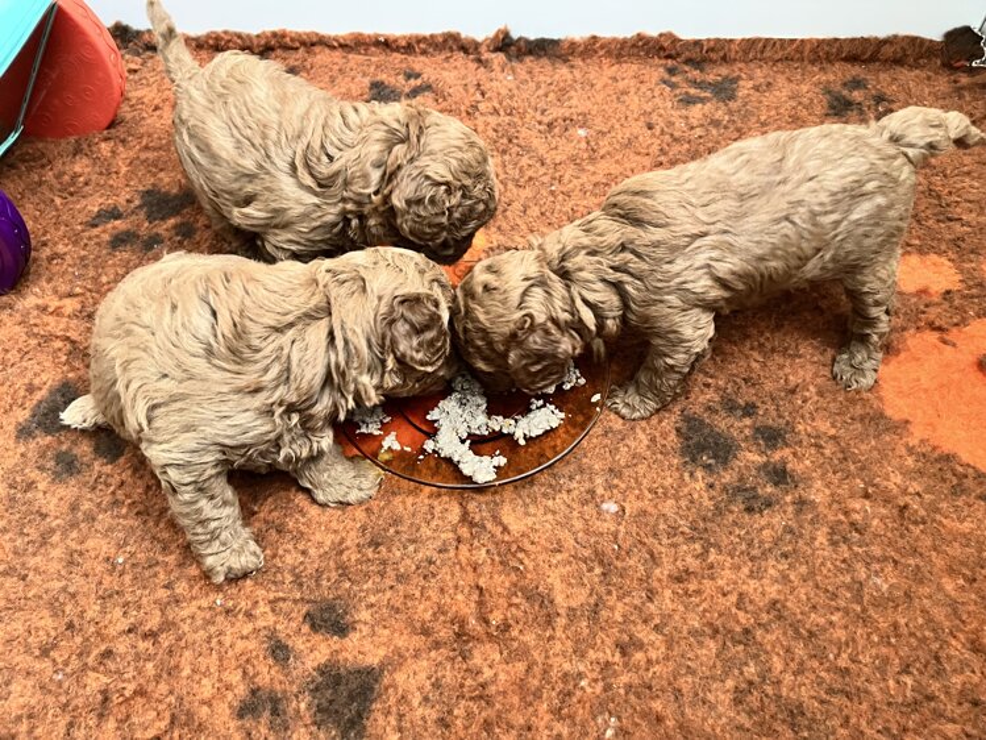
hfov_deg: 67.3
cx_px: 493
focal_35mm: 26
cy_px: 370
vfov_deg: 53.1
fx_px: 741
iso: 800
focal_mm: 5.7
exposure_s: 1/30
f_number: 1.5
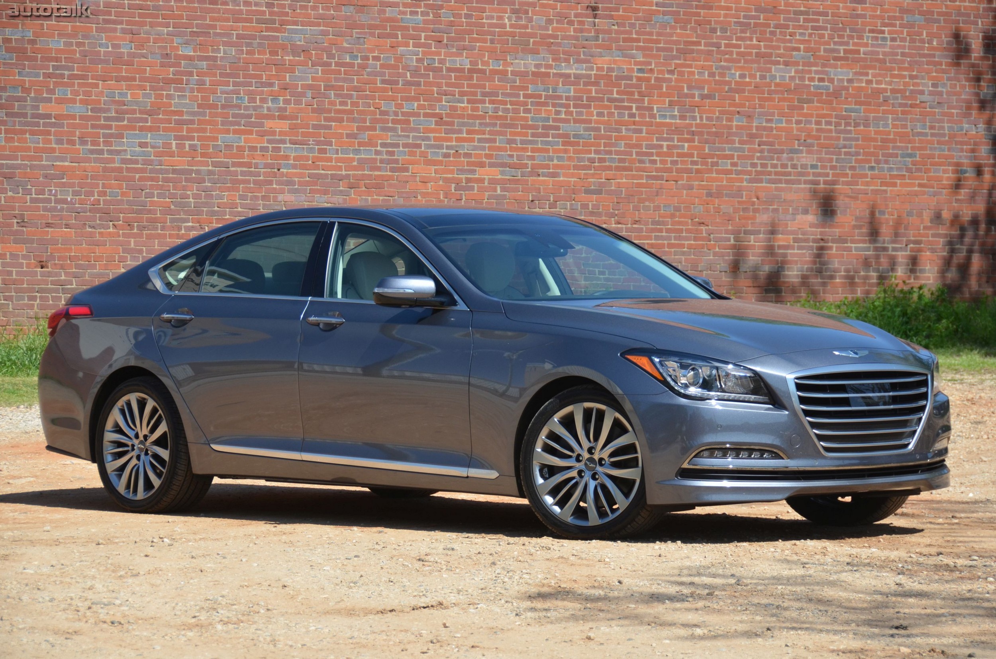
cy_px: 330
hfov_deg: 16.7
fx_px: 3396
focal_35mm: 123
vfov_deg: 11.1
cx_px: 498
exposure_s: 1/1600
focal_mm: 82
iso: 400
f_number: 5.6
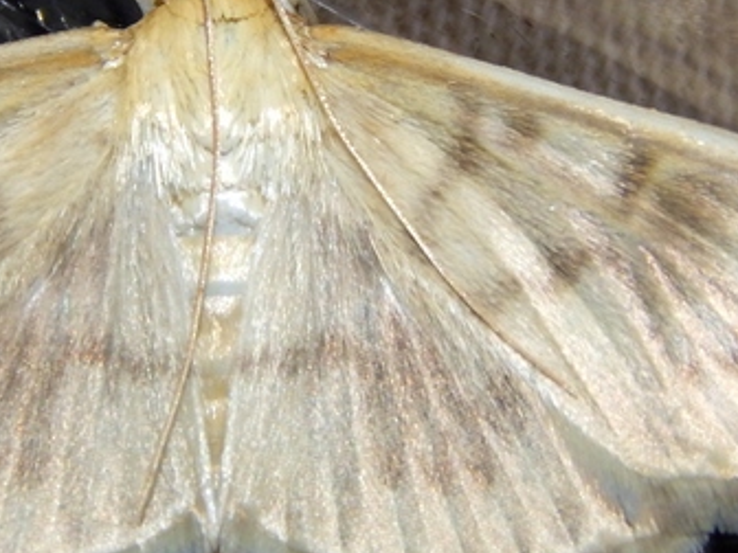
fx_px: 9338
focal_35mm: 438
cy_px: 281
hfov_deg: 4.5
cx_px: 198
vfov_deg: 3.4
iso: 125
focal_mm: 32.8
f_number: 10.5
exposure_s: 1/30
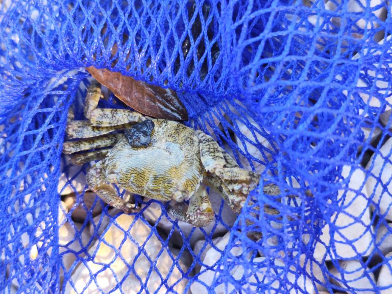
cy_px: 147
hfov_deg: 73.9
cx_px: 196
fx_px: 260
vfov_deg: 58.9
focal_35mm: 23
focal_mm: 7.01
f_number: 1.69
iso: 656
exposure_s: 1/400
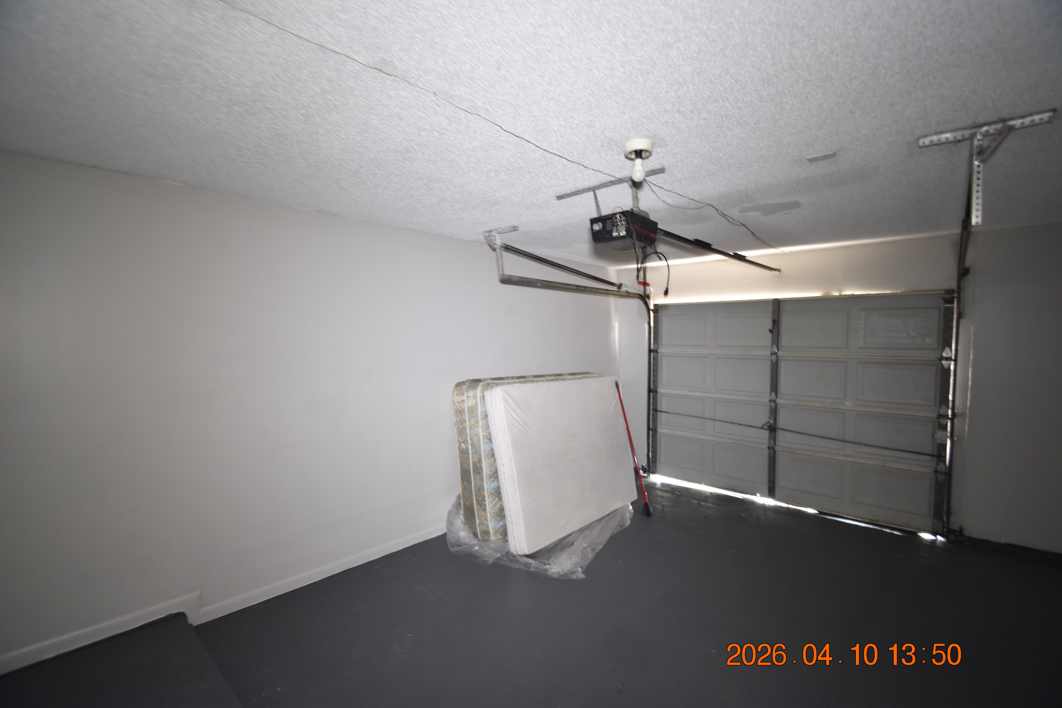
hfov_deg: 100.4
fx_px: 442
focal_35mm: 15
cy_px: 354
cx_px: 531
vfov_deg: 77.3
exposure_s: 1/8
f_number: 3.5
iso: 800
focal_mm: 10
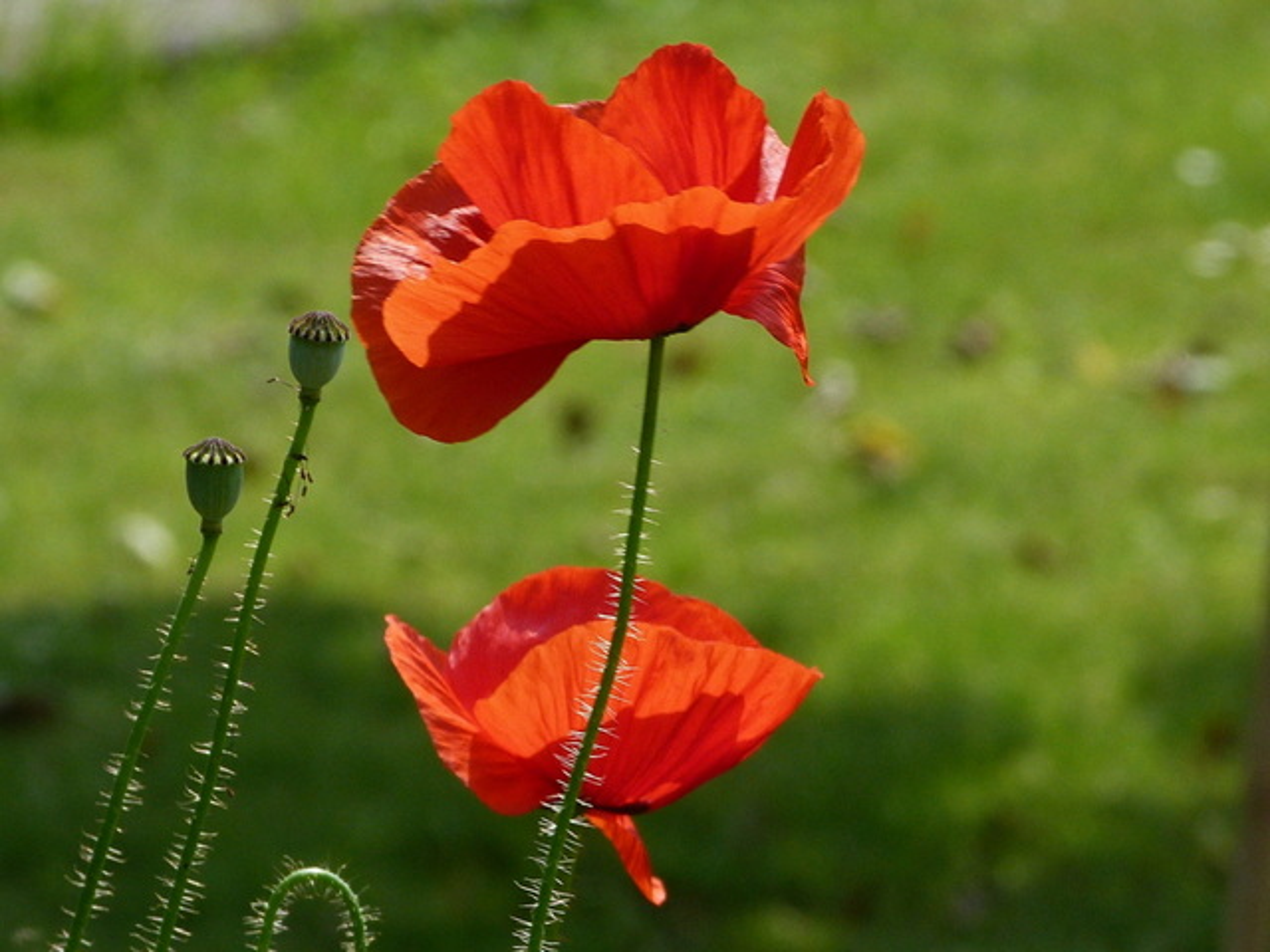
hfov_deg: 6.7
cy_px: 476
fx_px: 10896
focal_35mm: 297
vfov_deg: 5.0
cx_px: 635
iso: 80
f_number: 5.6
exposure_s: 1/250
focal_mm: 53.5
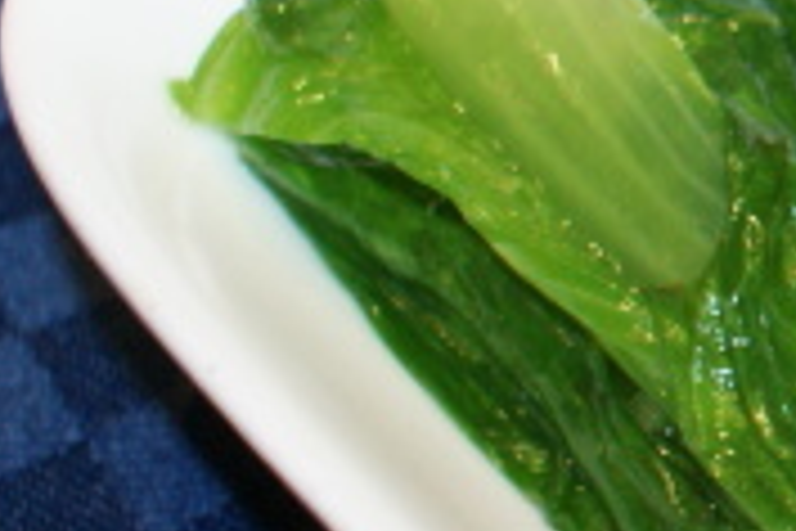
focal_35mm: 226
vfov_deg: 6.1
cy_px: 155
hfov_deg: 8.1
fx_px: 4997
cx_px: 2177
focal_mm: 26
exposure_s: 1/60
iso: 400
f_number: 5.6
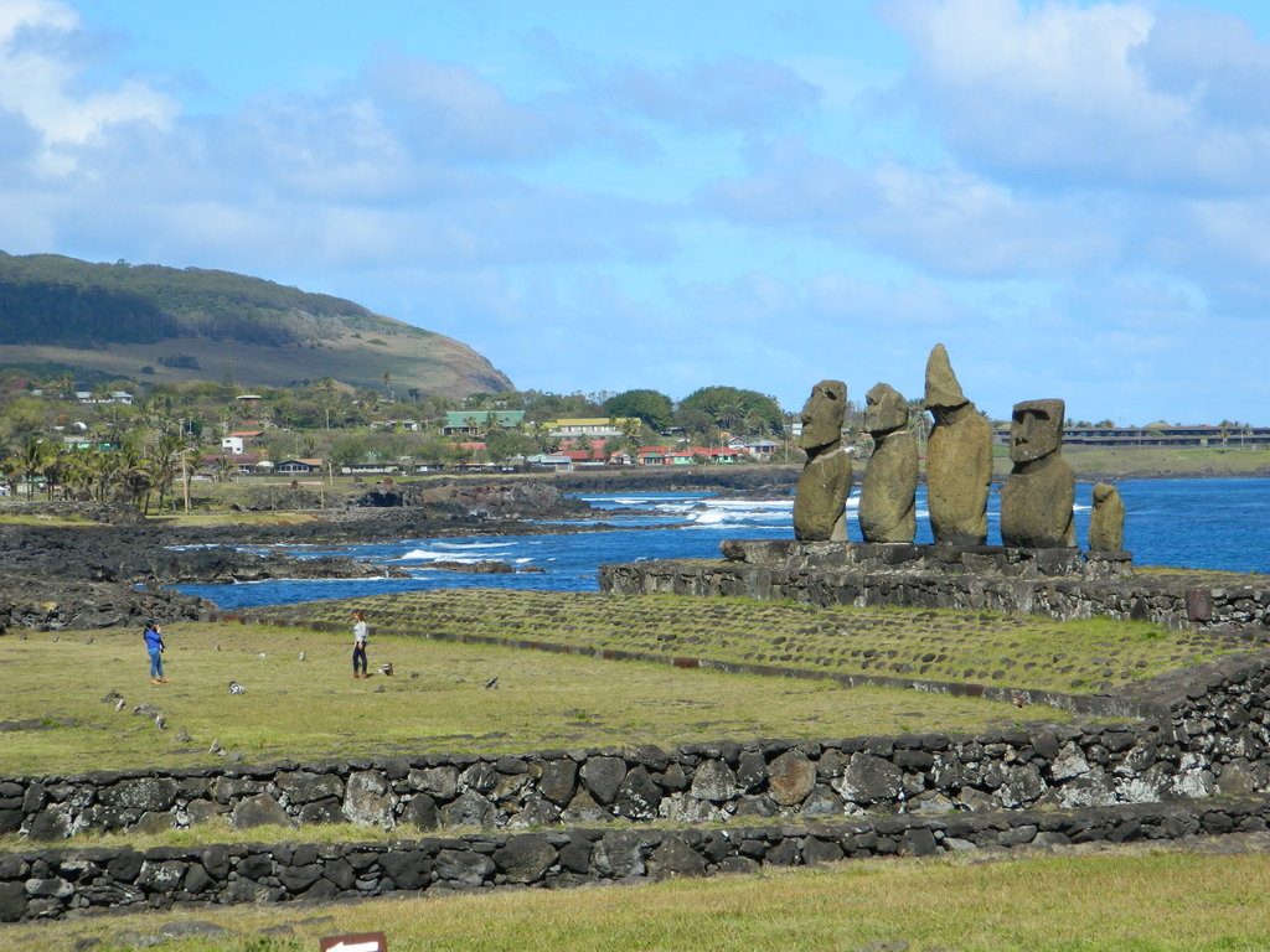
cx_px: 635
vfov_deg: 11.5
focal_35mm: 129
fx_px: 4733
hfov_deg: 15.3
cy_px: 476
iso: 80
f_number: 4.7
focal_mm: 23.2
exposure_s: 1/640
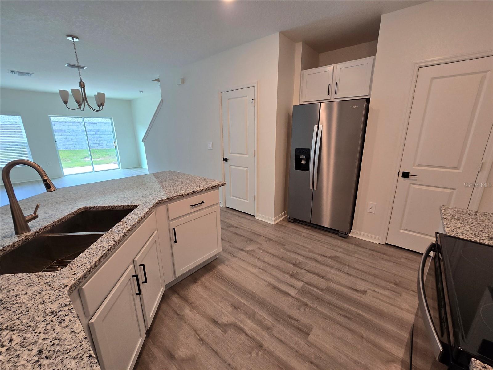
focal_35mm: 13
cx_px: 246
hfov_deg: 106.2
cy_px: 185
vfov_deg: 89.9
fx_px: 185
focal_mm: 2.2
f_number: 2.2
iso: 80
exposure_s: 1/60
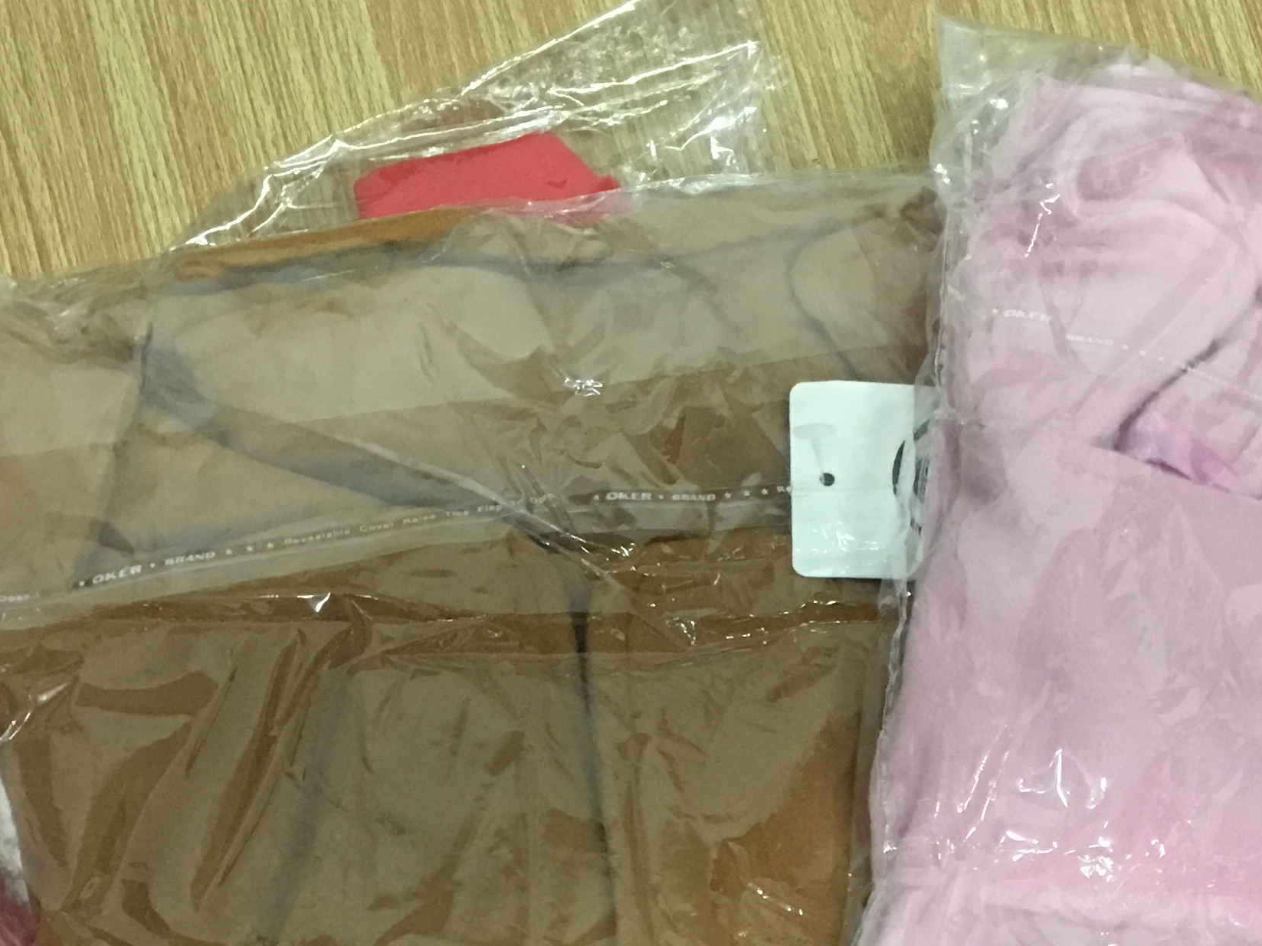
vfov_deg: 19.8
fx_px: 2588
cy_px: 1050
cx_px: 1065
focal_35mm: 71
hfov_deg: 26.7
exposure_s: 1/10
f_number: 2.2
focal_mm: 4.15
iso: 80
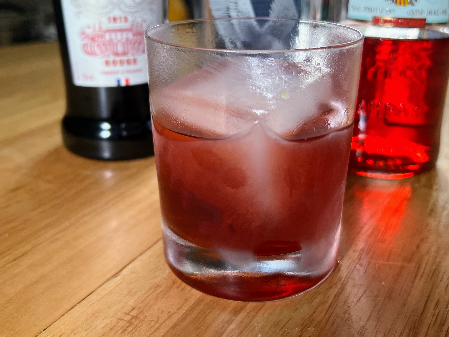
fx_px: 480
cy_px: 148
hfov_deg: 50.1
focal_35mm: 37
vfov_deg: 38.6
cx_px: 237
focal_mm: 5.7
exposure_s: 1/60
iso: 250
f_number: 1.5
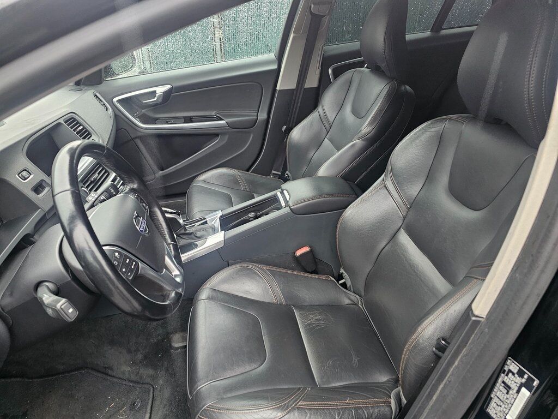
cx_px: 279
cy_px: 210
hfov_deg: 73.9
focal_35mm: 23
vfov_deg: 58.9
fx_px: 371
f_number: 1.7
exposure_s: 1/120
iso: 1000
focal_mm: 6.3
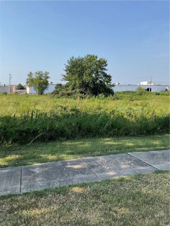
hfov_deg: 48.2
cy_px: 113
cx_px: 85
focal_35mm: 29
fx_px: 190
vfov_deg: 61.7
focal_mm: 3
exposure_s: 1/1412
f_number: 1.8
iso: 16
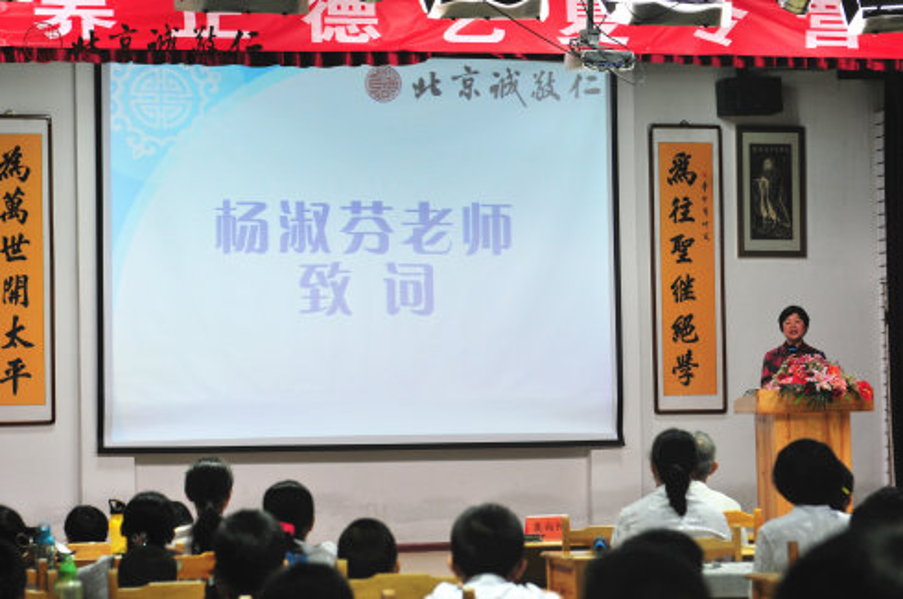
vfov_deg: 13.0
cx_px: 452
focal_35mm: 105
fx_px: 2629
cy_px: 300
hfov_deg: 19.5
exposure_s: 1/60
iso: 500
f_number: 4
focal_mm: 70
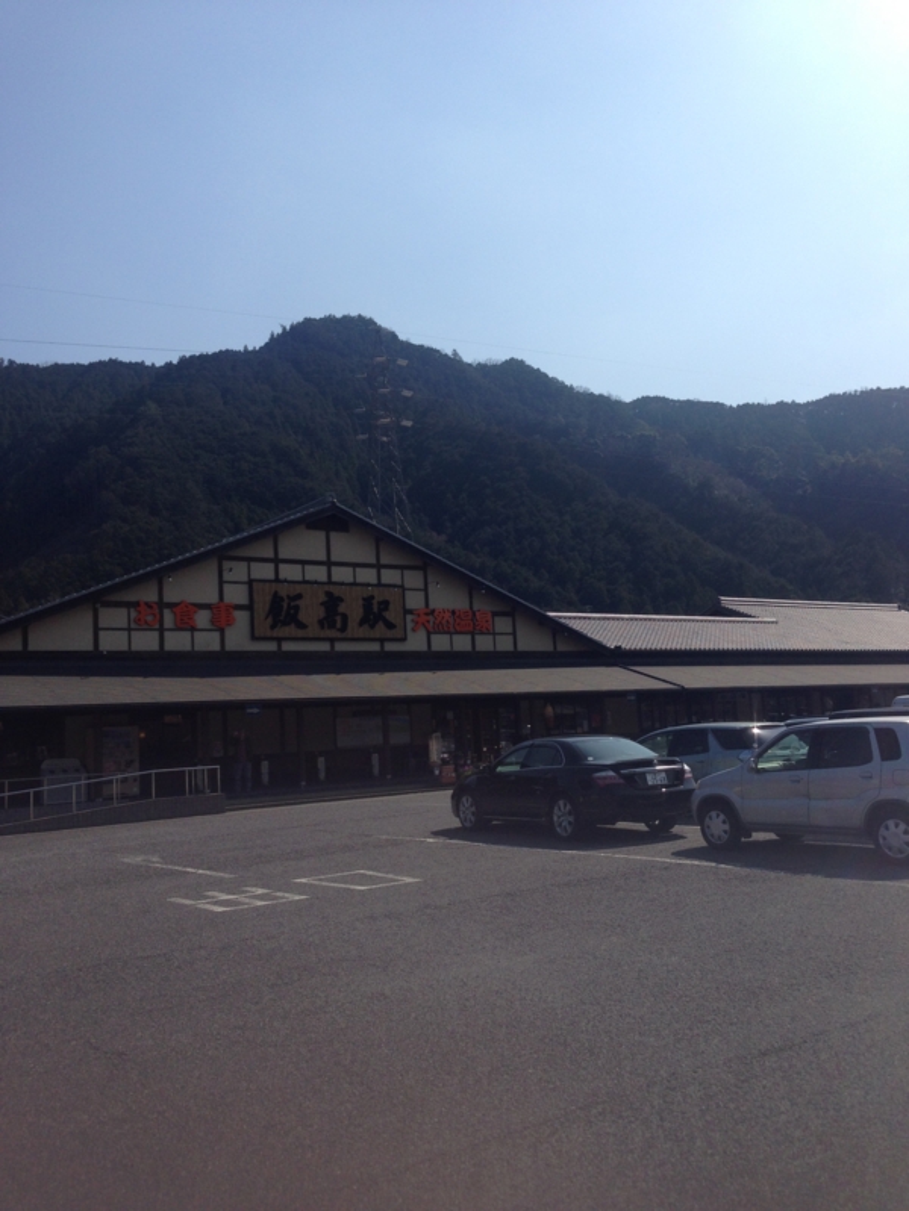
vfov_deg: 55.4
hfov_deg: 42.9
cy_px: 606
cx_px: 454
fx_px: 1155
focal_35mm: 33
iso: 50
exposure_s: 1/2463
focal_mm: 4.12
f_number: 2.4
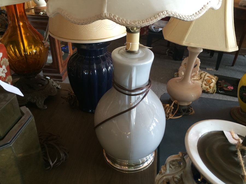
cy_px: 92
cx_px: 123
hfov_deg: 60.0
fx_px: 213
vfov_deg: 46.8
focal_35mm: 30
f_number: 2.2
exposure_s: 1/30
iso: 80
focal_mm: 4.12
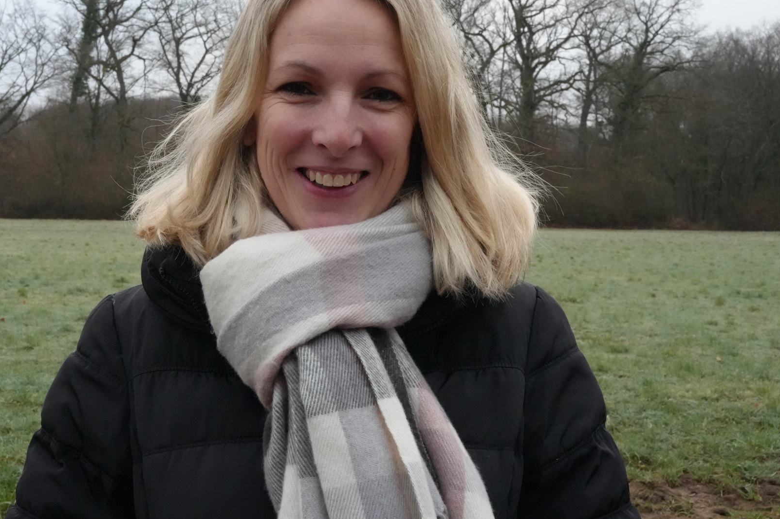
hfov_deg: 31.9
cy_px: 181
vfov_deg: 21.5
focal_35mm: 63
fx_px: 1365
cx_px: 347
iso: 12800
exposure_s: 1/160
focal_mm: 48
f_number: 22
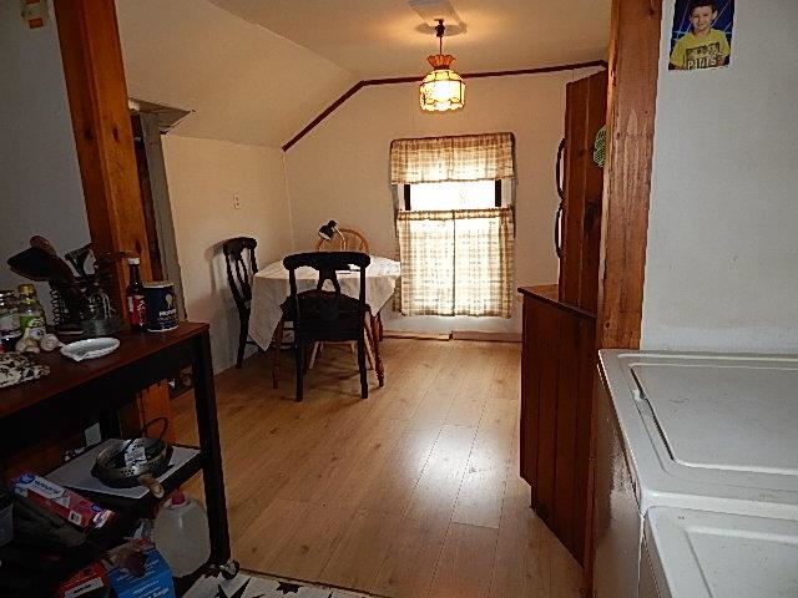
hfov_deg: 73.9
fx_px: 530
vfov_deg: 58.9
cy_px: 299
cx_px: 399
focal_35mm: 23
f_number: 3
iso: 200
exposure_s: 1/30
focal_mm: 4
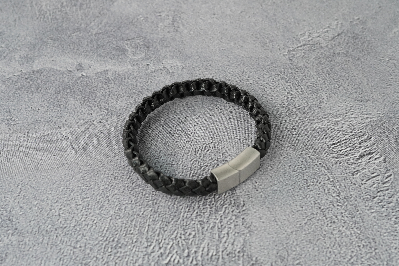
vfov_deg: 18.2
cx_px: 200
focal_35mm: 75
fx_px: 831
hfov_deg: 27.0
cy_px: 133
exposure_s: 1/60
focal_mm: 50
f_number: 7.1
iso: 640
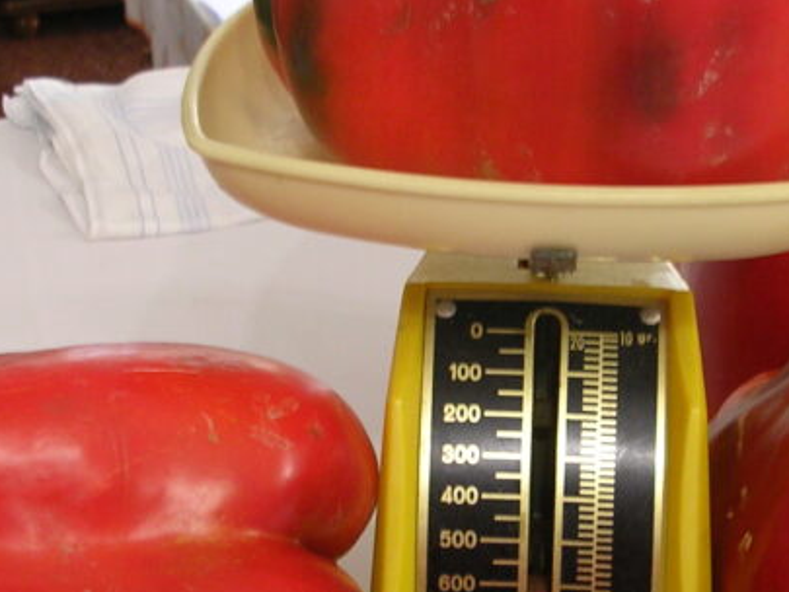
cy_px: 278
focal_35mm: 72
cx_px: 520
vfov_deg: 20.4
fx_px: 1642
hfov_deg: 26.9
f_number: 2.8
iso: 80
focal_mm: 5.8
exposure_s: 1/5.9
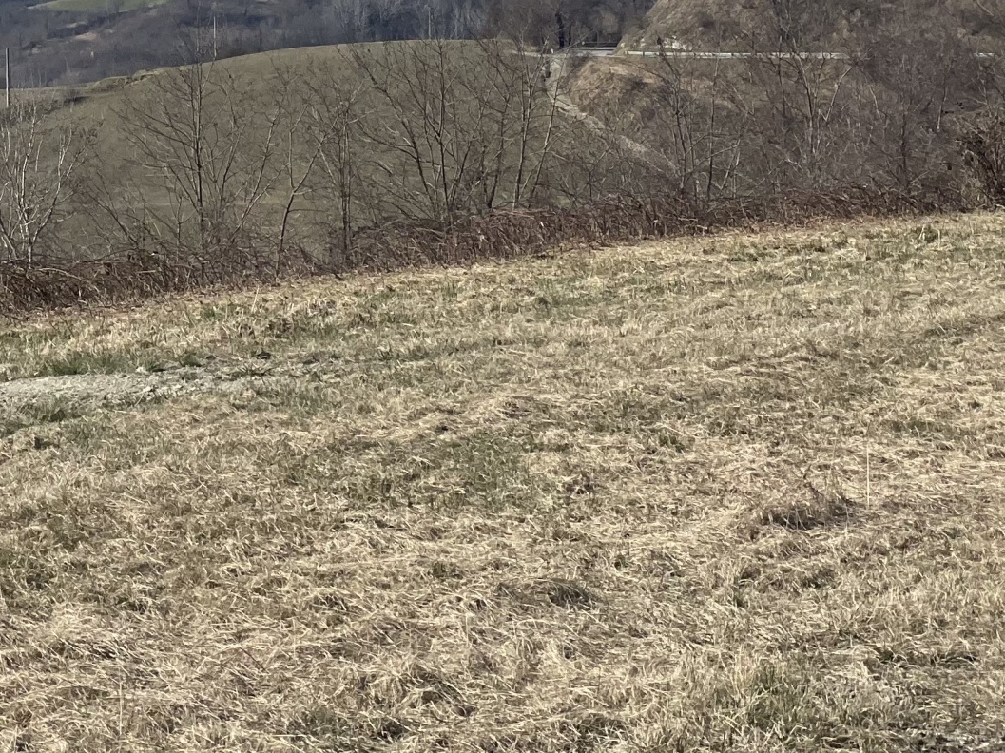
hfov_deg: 15.4
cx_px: 28
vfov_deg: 11.5
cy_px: -157
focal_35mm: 126
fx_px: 3657
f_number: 2
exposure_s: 1/2994
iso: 32
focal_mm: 6
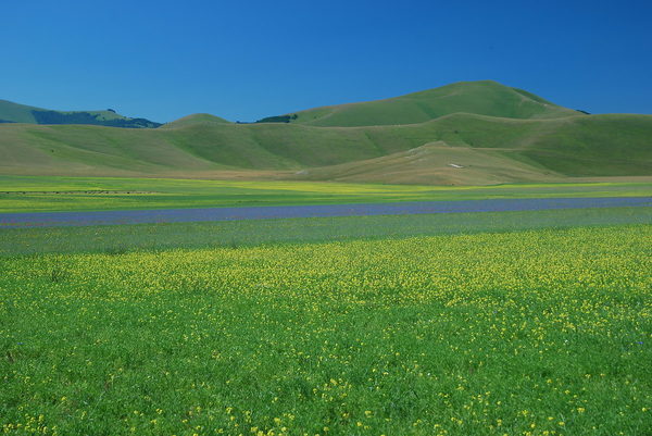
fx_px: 1033
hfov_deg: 35.0
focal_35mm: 57
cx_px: 326
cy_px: 218
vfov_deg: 23.8
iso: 100
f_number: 8
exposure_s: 1/80
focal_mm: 38
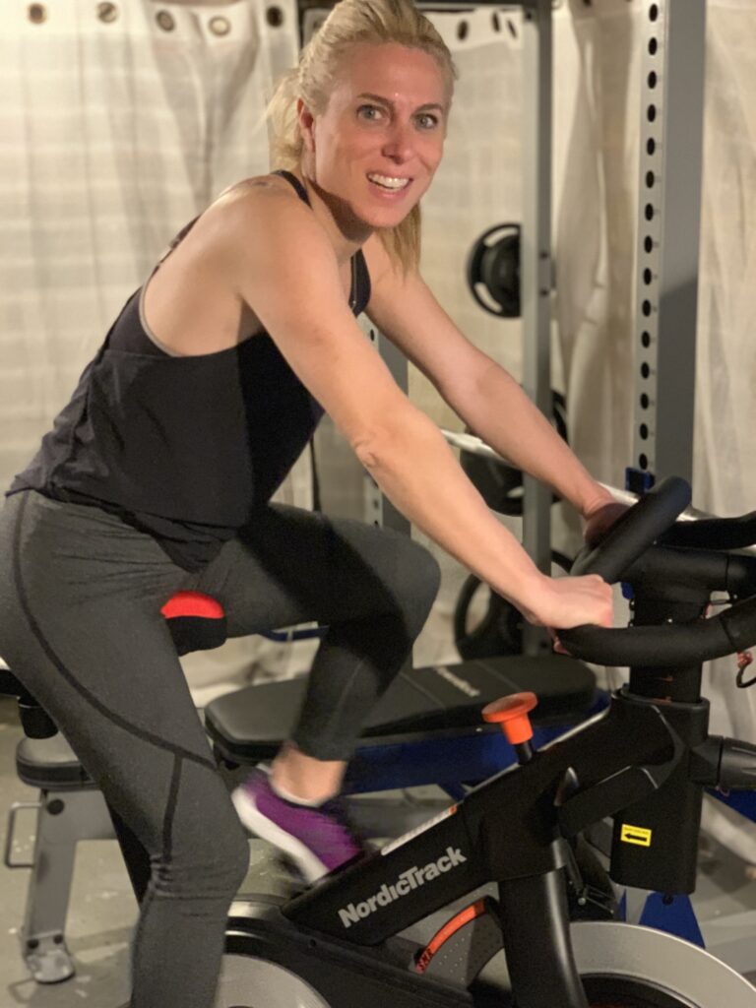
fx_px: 1514
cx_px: 378
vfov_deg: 36.8
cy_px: 504
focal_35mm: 52
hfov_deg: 28.0
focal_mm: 6
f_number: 2.4
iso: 640
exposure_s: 1/30
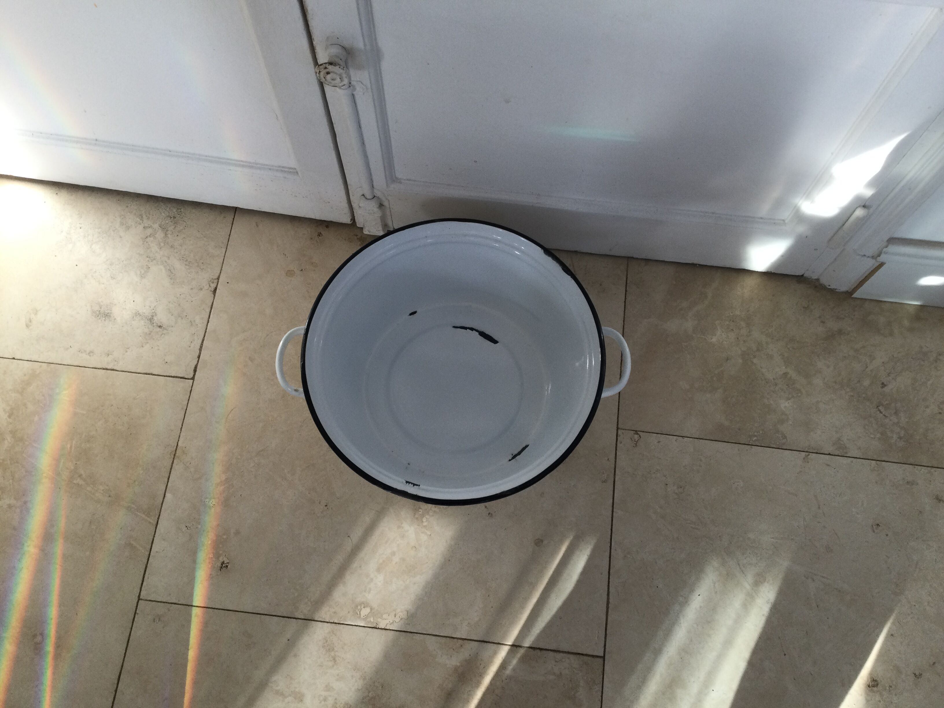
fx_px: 845
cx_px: 472
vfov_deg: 45.4
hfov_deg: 58.4
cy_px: 354
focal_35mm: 31
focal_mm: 3.3
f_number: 2.4
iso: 25
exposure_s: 1/33
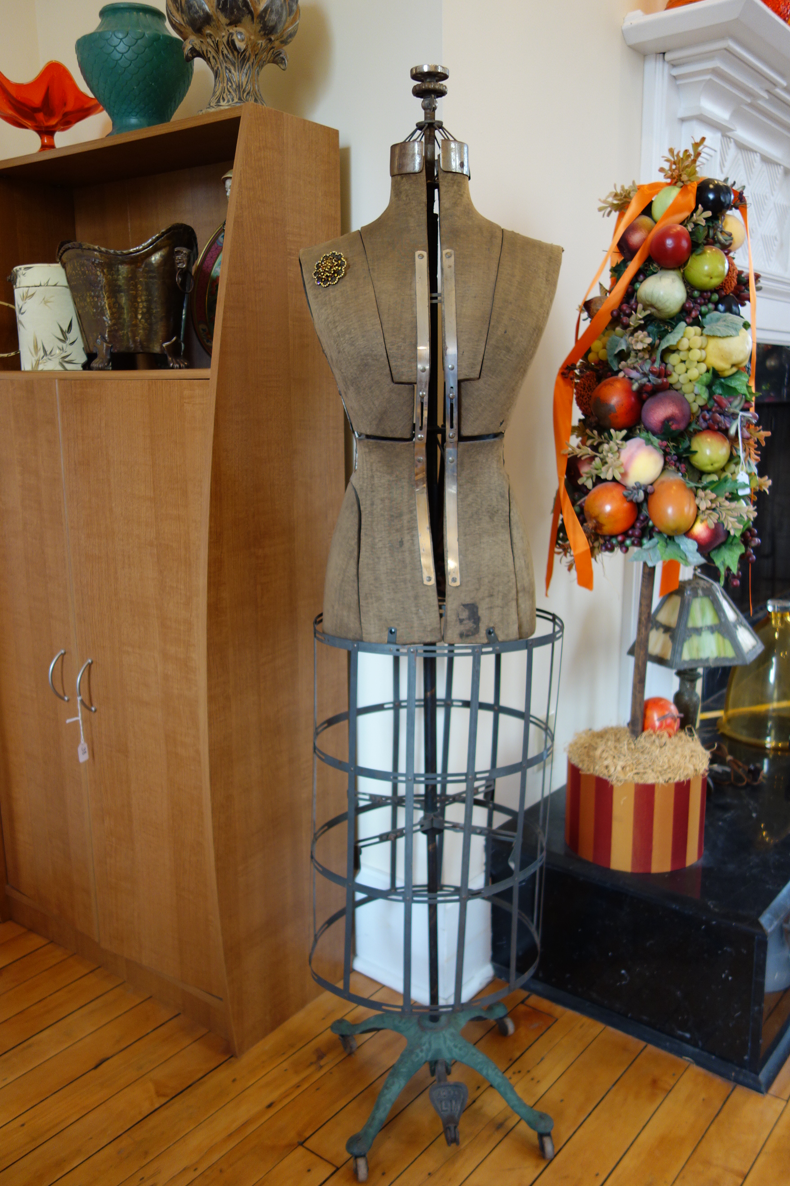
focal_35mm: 29
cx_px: 406
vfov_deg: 63.7
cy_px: 589
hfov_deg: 45.0
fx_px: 955
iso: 125
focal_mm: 10.4
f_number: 1.8
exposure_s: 1/30
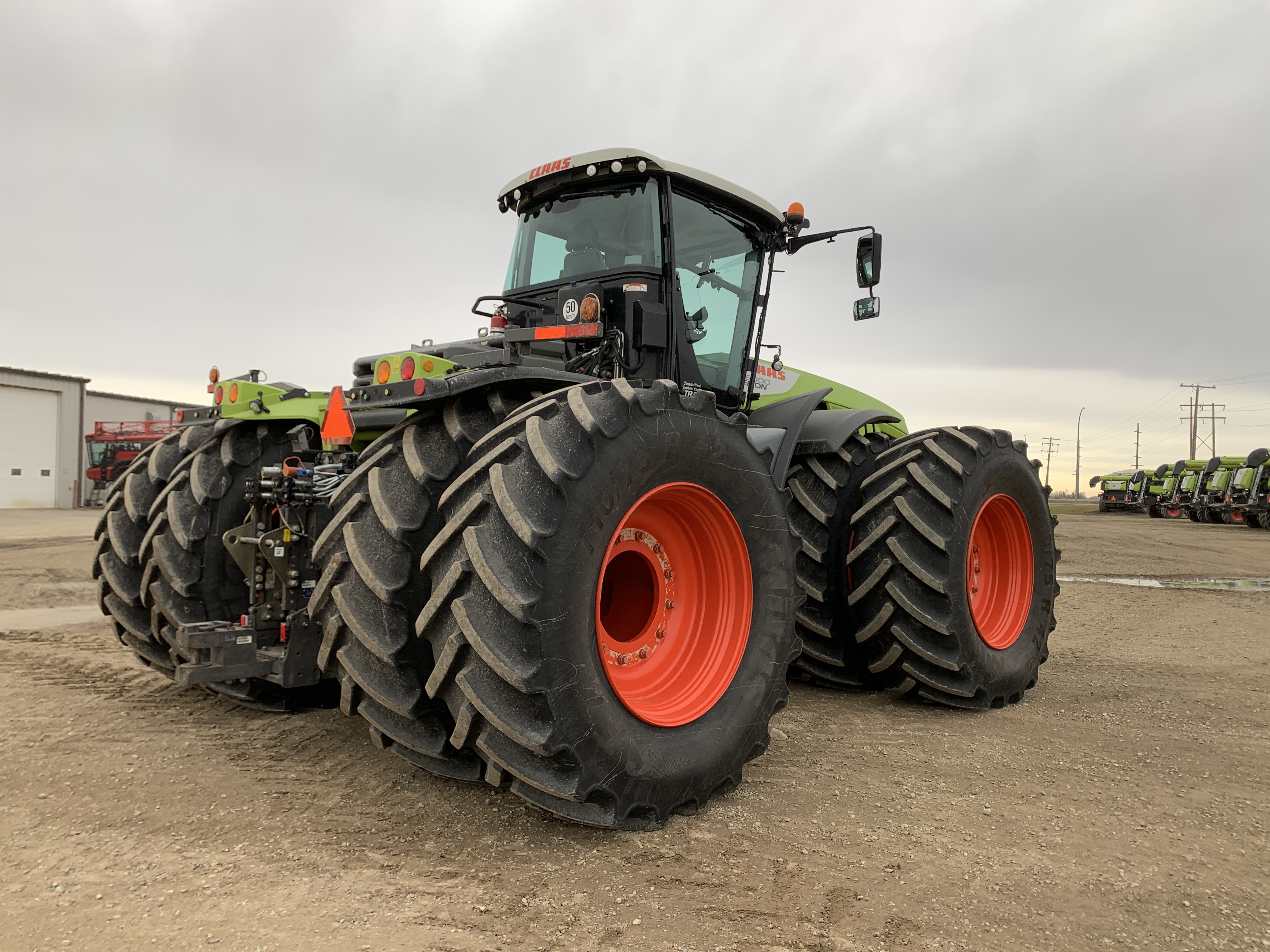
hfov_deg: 67.3
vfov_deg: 53.1
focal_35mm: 26
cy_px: 476
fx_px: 954
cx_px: 635
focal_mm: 4.25
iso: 25
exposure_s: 1/179
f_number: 1.8
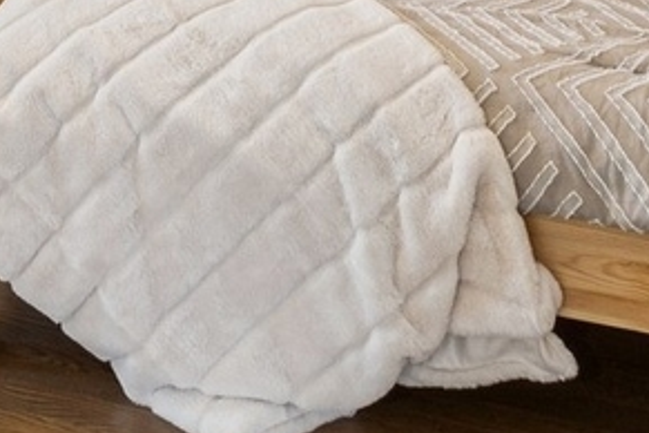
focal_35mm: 78
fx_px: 1406
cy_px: -475
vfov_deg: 14.2
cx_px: 83
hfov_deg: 25.3
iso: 100
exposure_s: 1/3
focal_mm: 14
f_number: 10
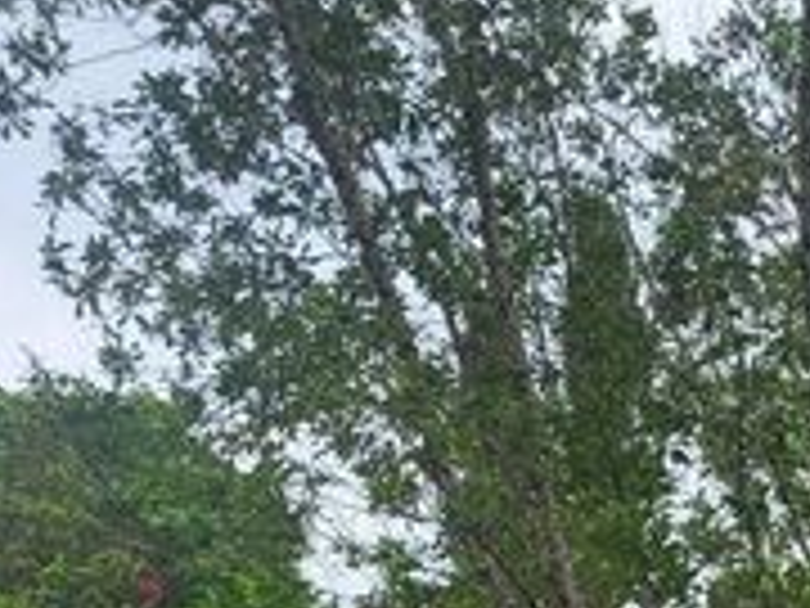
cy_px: 907
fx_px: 2012
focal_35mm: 86
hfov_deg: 19.9
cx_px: 1188
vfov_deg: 15.8
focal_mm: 4.25
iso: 50
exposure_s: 1/393
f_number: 1.8
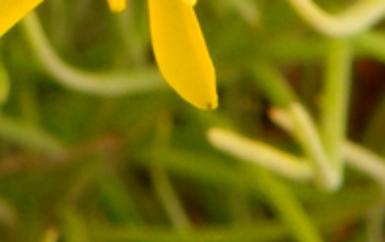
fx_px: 2069
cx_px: 49
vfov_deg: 6.3
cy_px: -391
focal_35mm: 197
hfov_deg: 10.6
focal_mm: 5.7
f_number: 4.5
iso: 80
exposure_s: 1/200
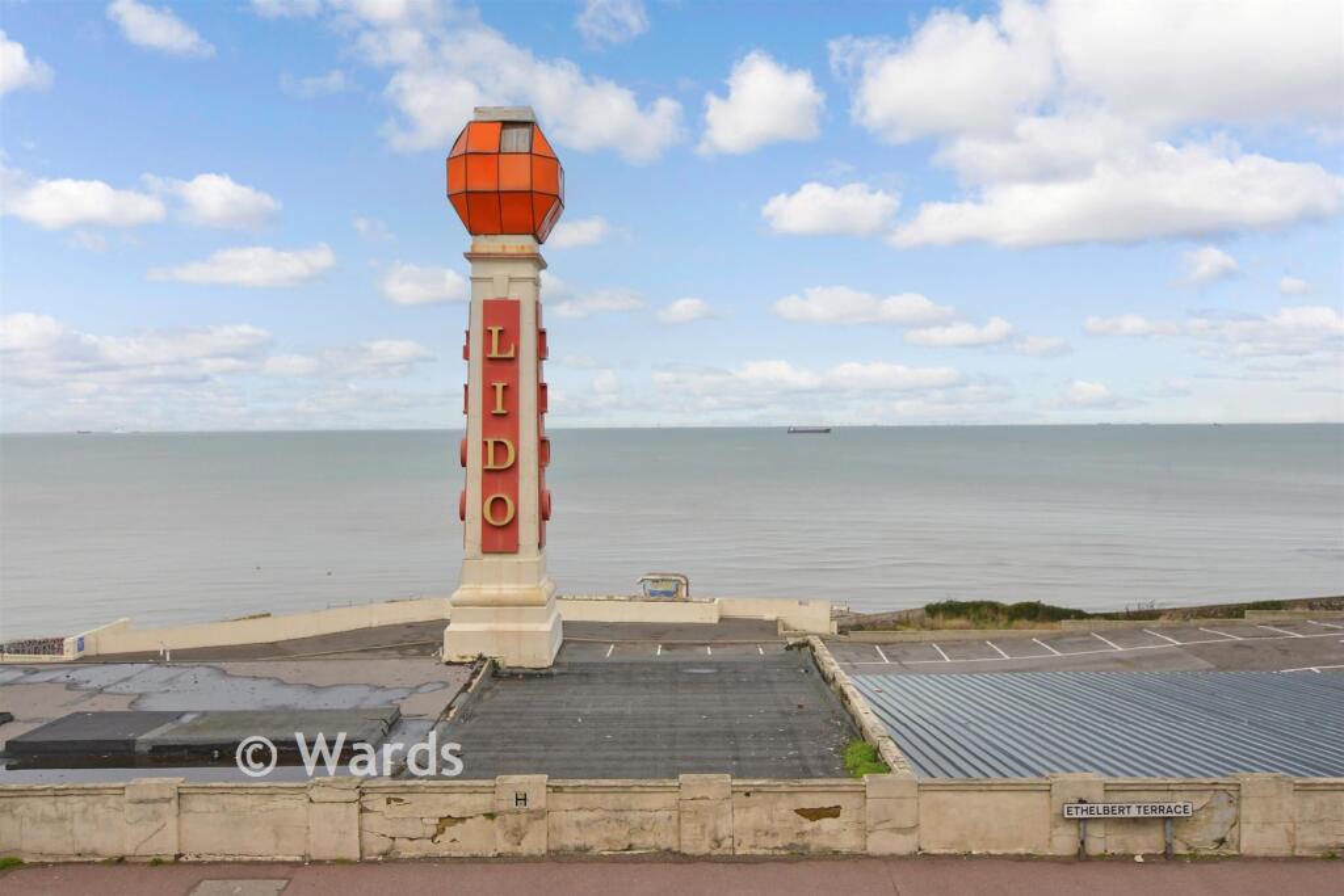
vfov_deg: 43.6
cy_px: 448
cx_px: 672
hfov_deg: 61.9
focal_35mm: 30
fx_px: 1120
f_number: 9
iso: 800
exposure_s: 1/800
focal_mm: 20
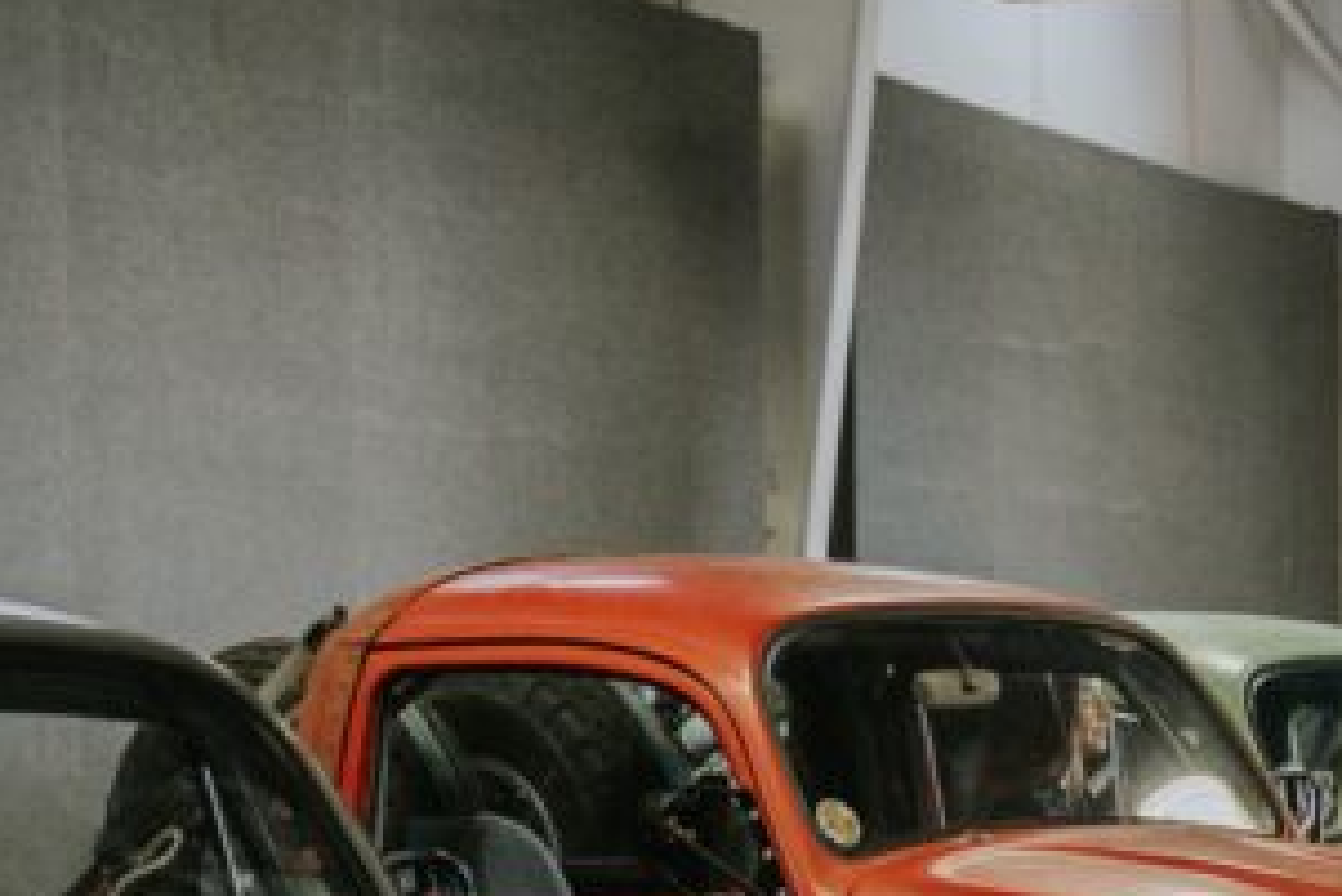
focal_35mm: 156
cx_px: 1411
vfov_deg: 8.7
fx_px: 5818
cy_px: 1074
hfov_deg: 13.0
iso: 1600
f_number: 2.8
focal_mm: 47
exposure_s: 1/250
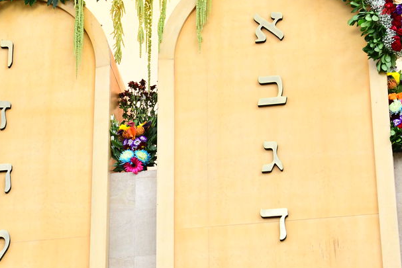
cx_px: 136
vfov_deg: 9.6
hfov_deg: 14.3
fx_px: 1597
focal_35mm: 143
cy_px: 151
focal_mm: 62
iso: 800
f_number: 5.6
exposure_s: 1/125
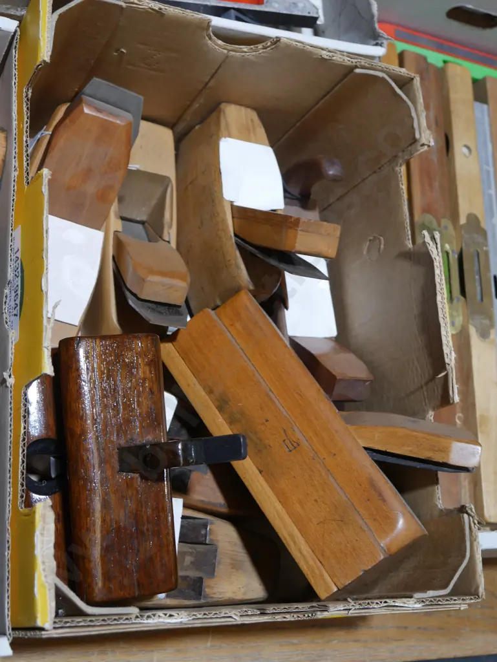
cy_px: 331
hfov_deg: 30.3
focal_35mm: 48
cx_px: 248
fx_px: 918
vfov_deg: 39.6
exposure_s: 1/60
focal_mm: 24
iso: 400
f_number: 5.2
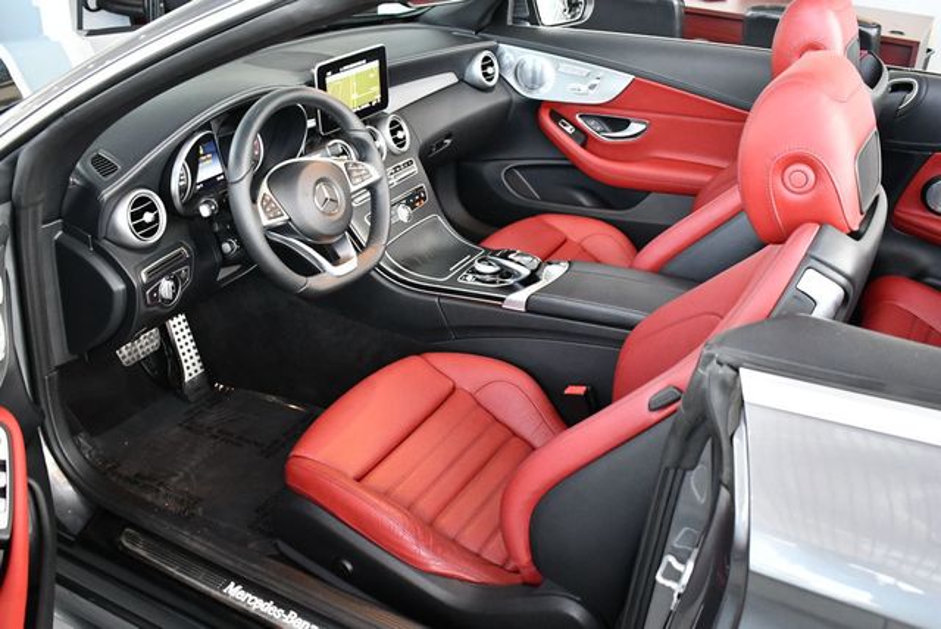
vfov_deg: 36.9
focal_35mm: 36
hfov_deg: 53.1
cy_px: 314
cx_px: 470
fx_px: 942
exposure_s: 1/125
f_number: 3.5
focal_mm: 18
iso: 2200
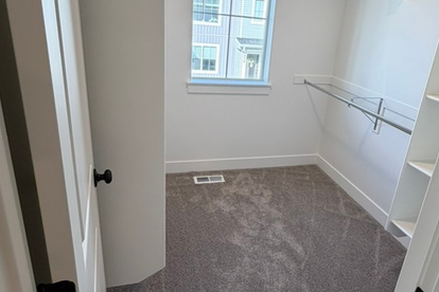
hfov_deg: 67.1
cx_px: 250
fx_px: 329
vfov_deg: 47.9
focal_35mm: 27
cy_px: 138
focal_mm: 2.22
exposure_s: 1/120
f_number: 2.2
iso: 100
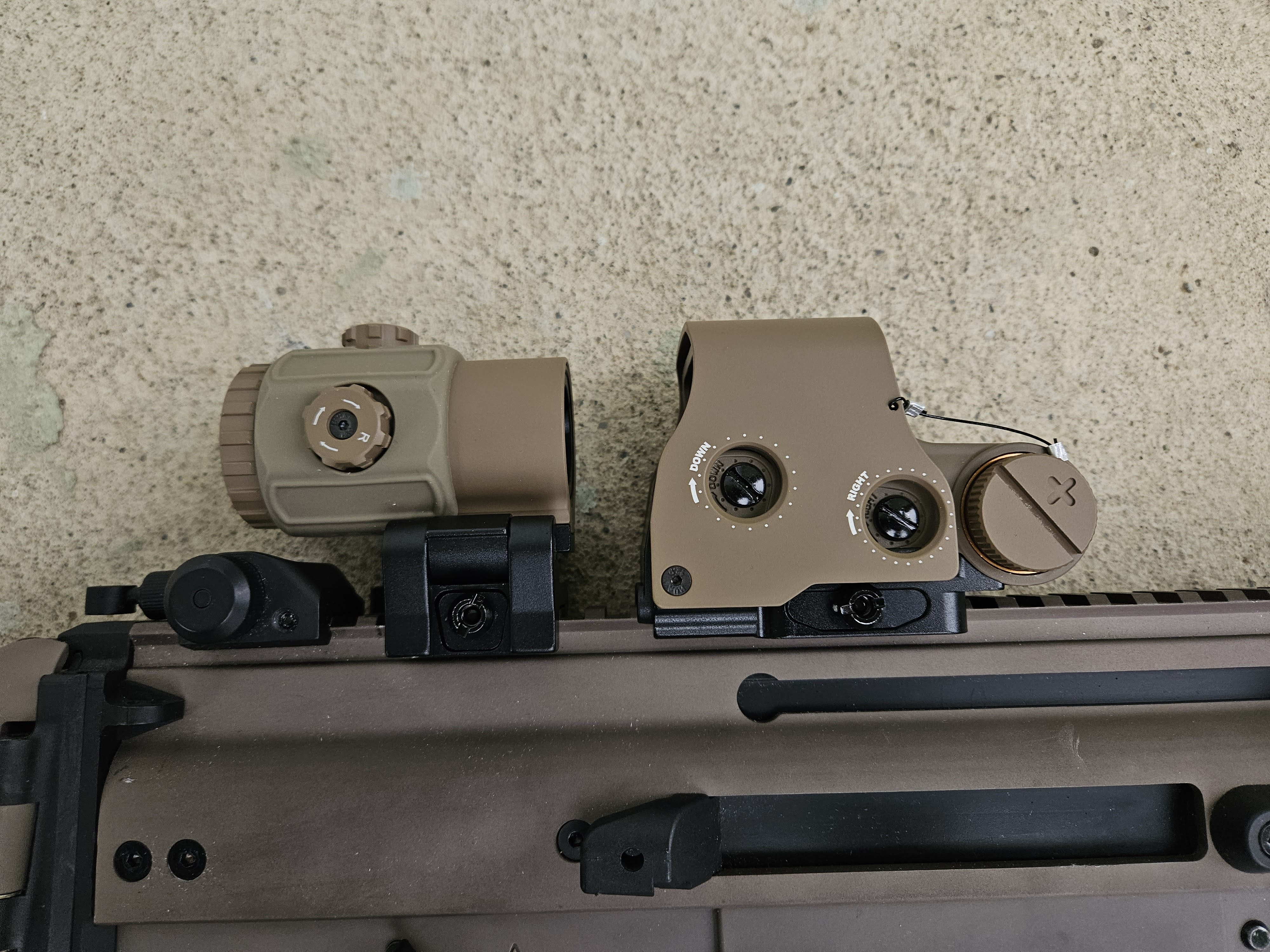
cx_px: 635
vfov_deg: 58.9
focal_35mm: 23
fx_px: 844
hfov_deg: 73.9
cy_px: 476
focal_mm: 5.4
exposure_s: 1/142
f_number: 1.8
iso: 250
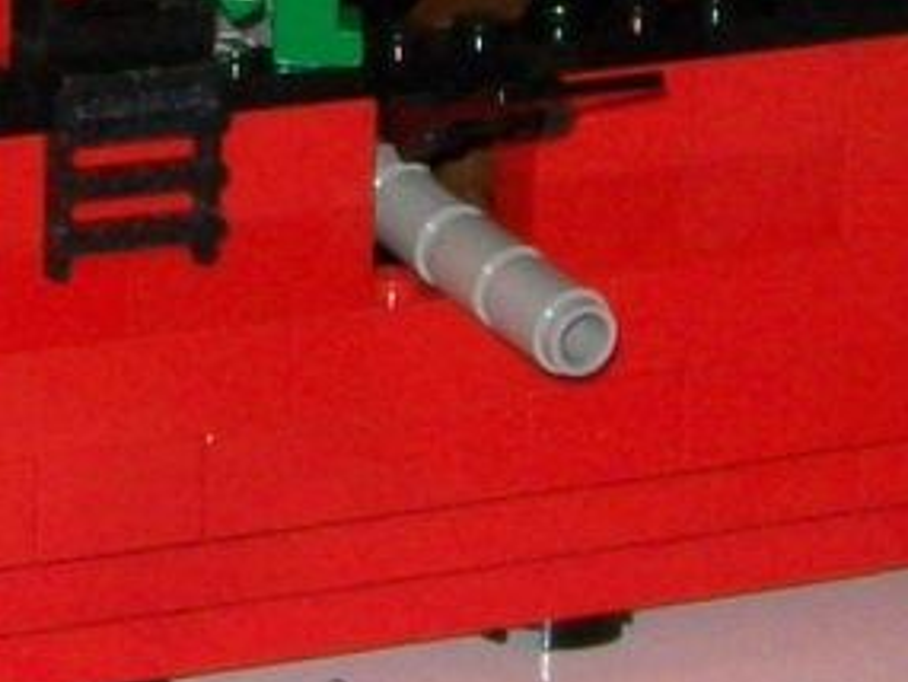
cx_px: -564
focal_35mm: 244
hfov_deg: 7.9
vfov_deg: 5.9
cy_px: -771
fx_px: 6403
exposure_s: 1/60
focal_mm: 6.1
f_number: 2.7
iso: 64
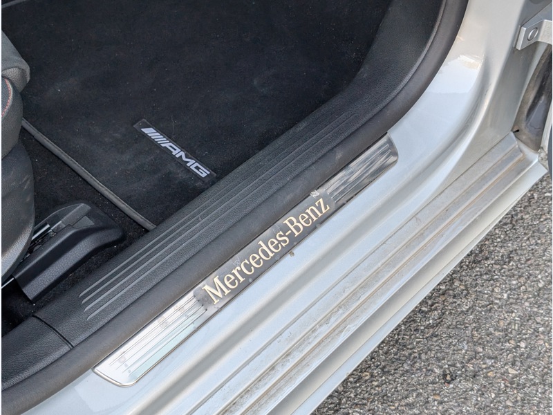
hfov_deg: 38.9
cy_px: 208
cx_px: 276
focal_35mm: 49
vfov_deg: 29.7
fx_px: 783
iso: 53
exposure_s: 1/135
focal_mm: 6.9
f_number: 1.68
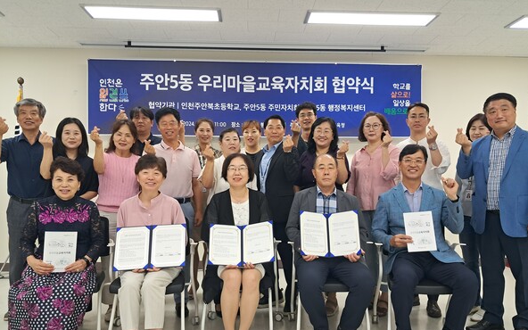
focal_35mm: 29
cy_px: 194
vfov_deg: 43.0
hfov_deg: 64.6
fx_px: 417
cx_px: 267
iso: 125
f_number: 1.8
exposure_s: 1/50
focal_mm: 4
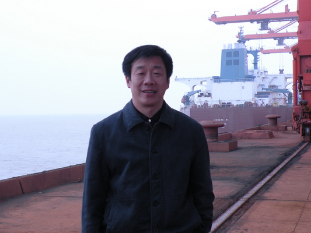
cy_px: 121
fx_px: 566
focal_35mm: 63
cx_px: 159
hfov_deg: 30.7
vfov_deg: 23.3
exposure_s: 1/55.5
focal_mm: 7.4
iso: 64
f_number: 3.2
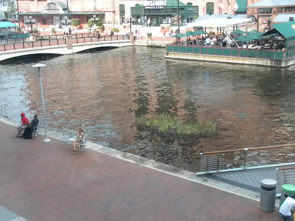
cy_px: 110
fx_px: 443
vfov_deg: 28.0
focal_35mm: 52
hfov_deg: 36.8
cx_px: 148
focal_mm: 9.1
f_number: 11
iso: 640
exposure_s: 1/100
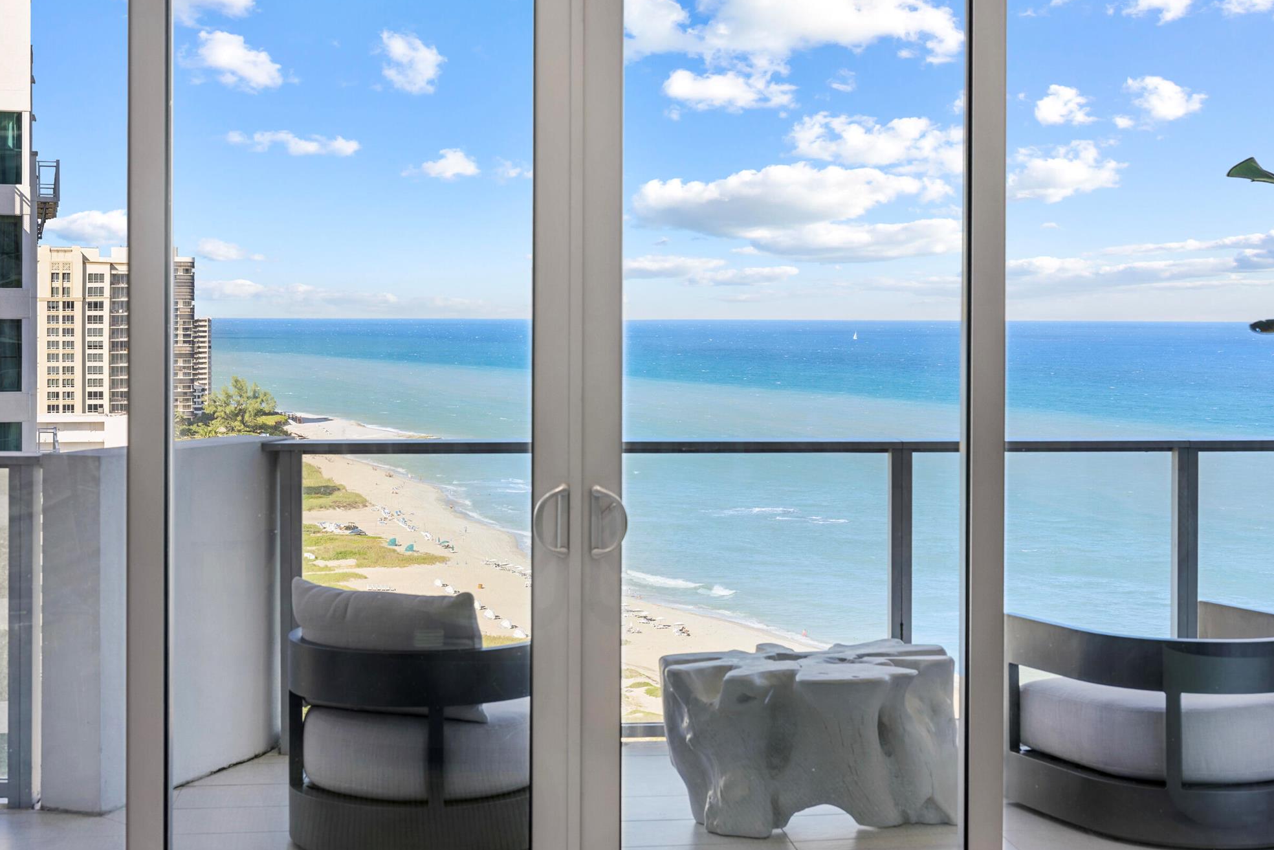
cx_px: 657
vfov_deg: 26.0
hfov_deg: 38.2
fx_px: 1840
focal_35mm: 52
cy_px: 414
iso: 125
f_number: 8
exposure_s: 1/6
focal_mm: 50
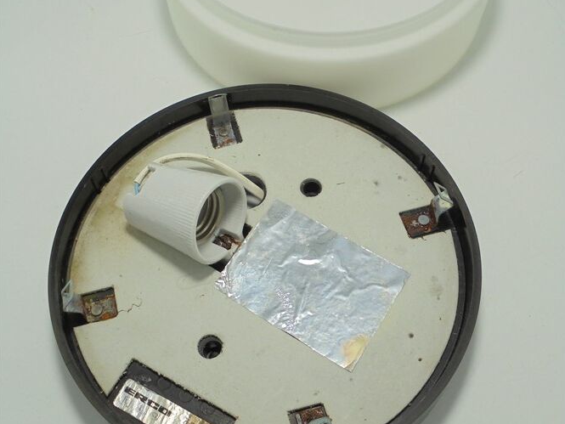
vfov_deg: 31.4
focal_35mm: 46
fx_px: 751
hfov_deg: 41.2
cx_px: 283
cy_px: 158
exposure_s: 1/100
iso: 100
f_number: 4
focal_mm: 6.1
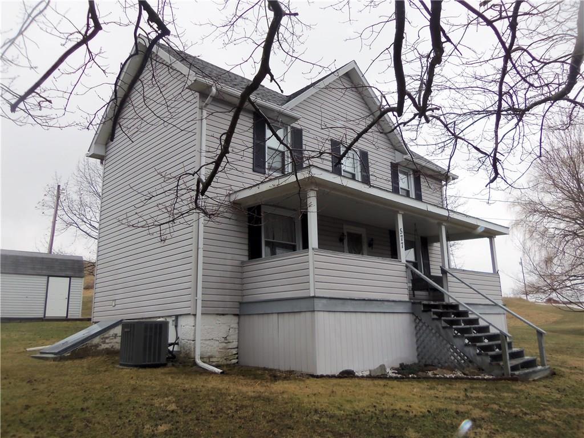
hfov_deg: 63.4
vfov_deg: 49.7
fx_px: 472
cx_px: 292
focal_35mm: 28
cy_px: 219
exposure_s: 1/100
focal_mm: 5.1
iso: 64
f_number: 3.9
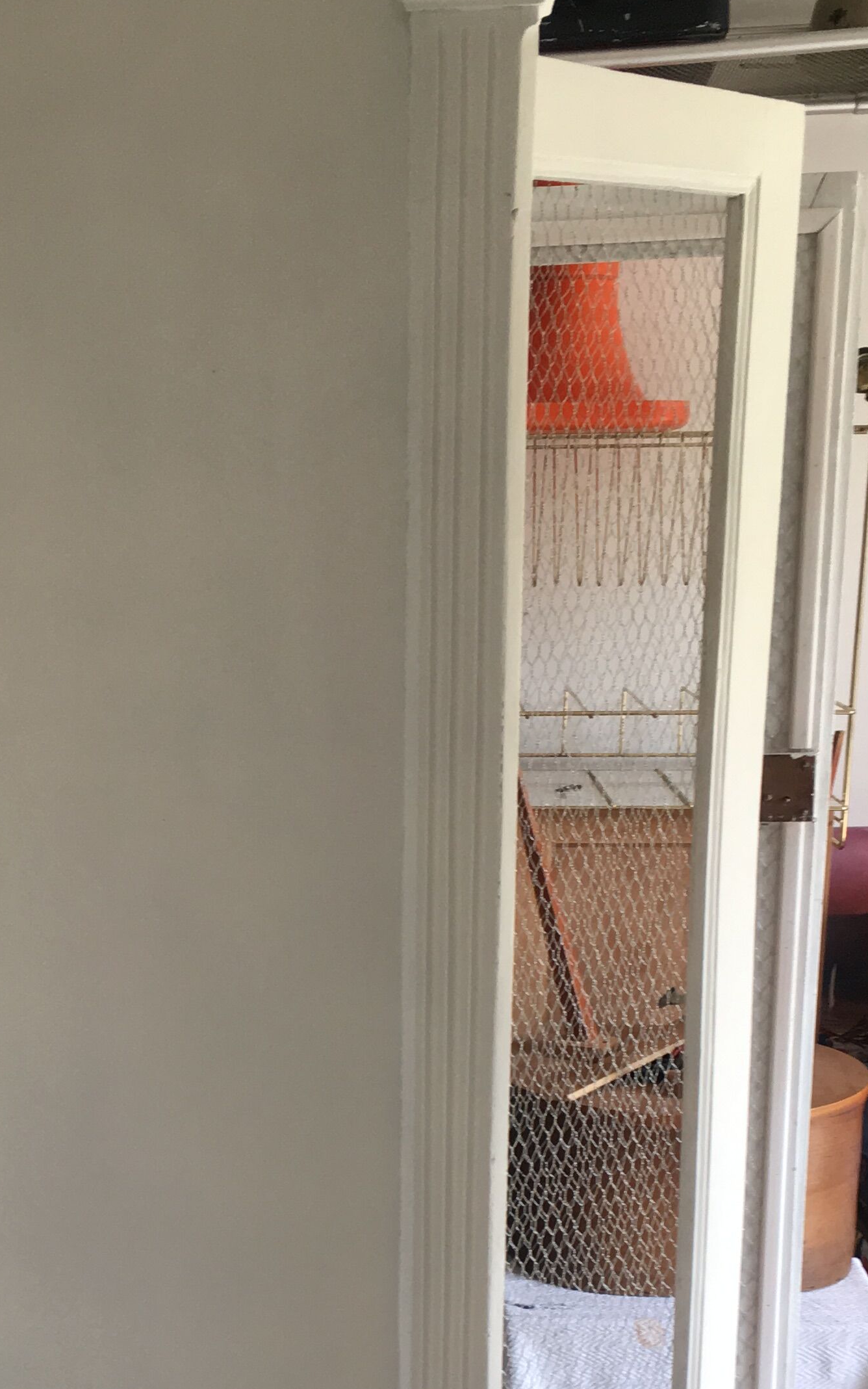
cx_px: 164
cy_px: 1065
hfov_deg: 22.1
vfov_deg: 34.3
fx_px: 2195
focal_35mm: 58
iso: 40
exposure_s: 1/100
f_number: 2.2
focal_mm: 4.15
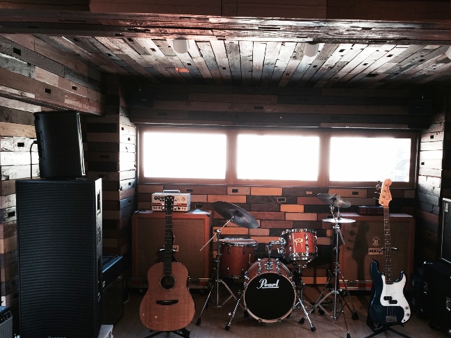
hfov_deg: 49.9
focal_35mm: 37
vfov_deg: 38.5
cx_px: 267
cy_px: 200
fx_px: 482
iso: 40
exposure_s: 1/40
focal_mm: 4.12
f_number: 2.2
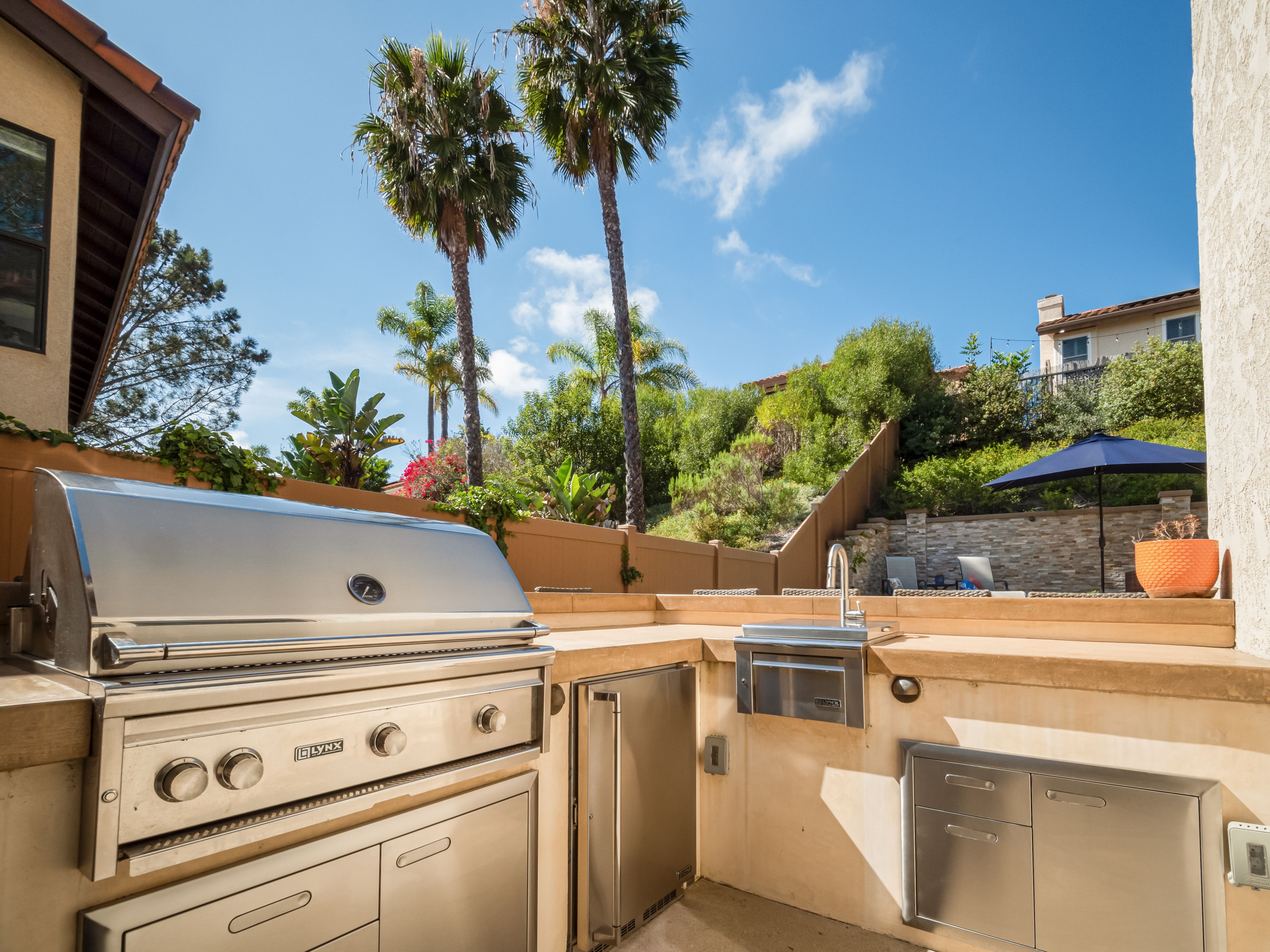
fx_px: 514
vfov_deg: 85.7
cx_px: 635
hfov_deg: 102.1
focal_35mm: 14
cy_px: 476
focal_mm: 7
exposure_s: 1/320
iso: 200
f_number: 8
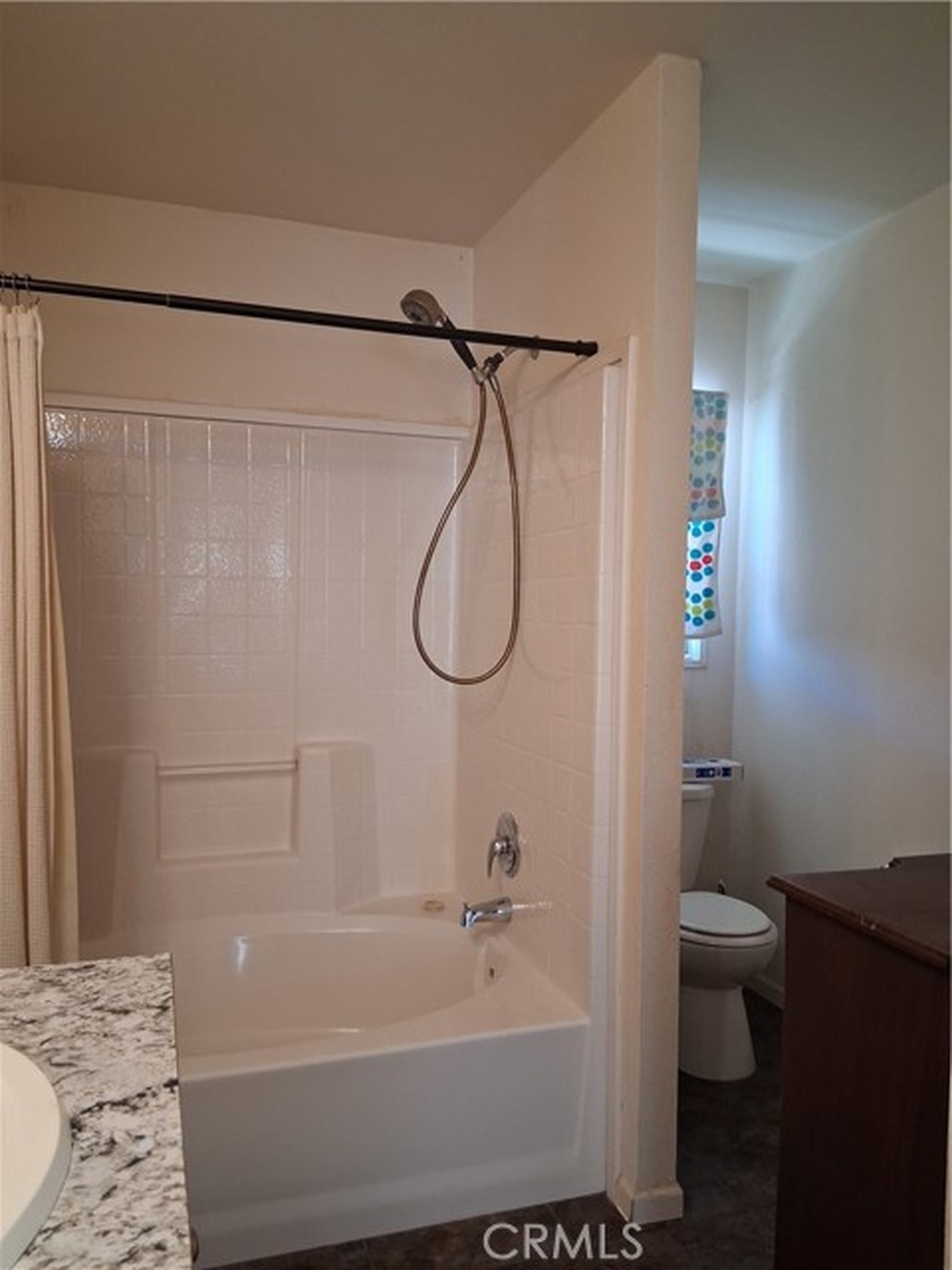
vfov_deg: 67.3
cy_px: 635
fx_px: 953
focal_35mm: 26
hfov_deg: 53.1
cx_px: 476
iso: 320
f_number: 1.8
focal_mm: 3.98
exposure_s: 1/60
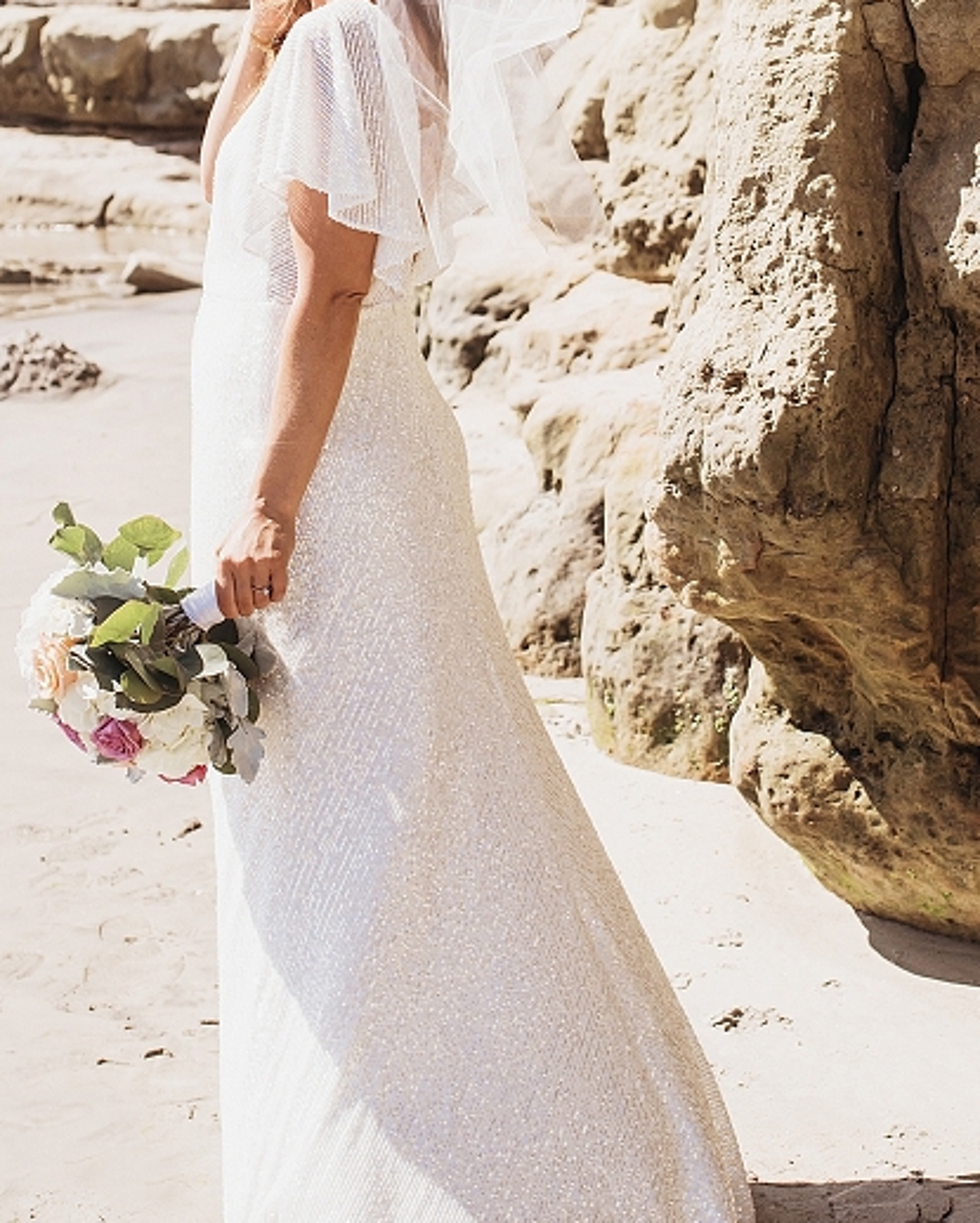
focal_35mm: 73
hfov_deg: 20.9
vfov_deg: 25.6
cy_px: 255
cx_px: 640
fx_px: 2644
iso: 500
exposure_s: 1/3200
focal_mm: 35
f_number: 3.5
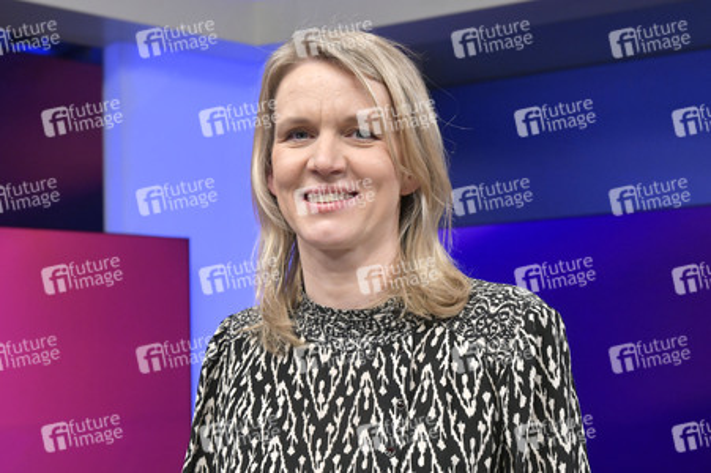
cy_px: 236
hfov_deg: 41.1
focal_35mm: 48
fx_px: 947
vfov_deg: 28.0
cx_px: 356
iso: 2000
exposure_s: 1/200
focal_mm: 48
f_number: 5.6
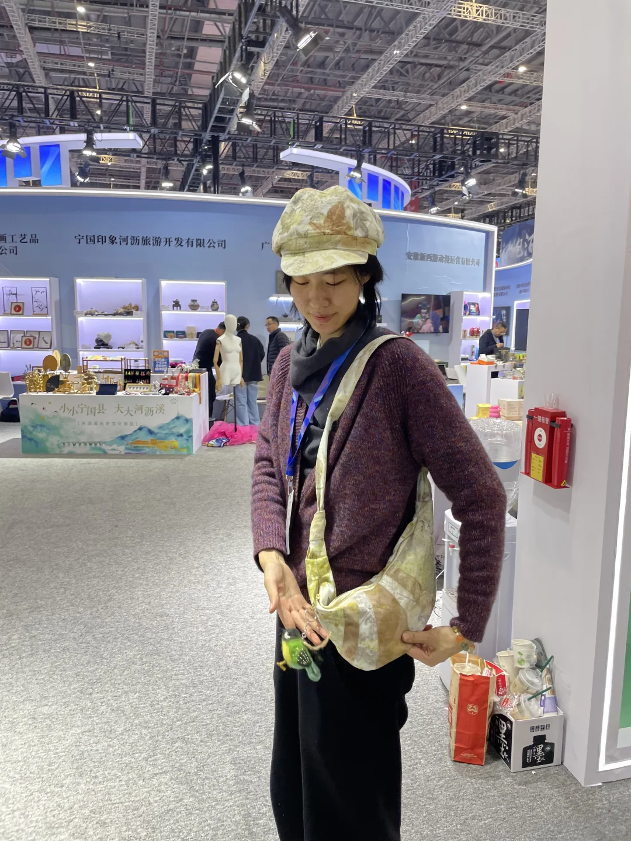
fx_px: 632
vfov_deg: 67.3
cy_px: 420
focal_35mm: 26
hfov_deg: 53.1
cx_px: 316
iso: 80
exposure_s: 1/121
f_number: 1.6
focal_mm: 4.2
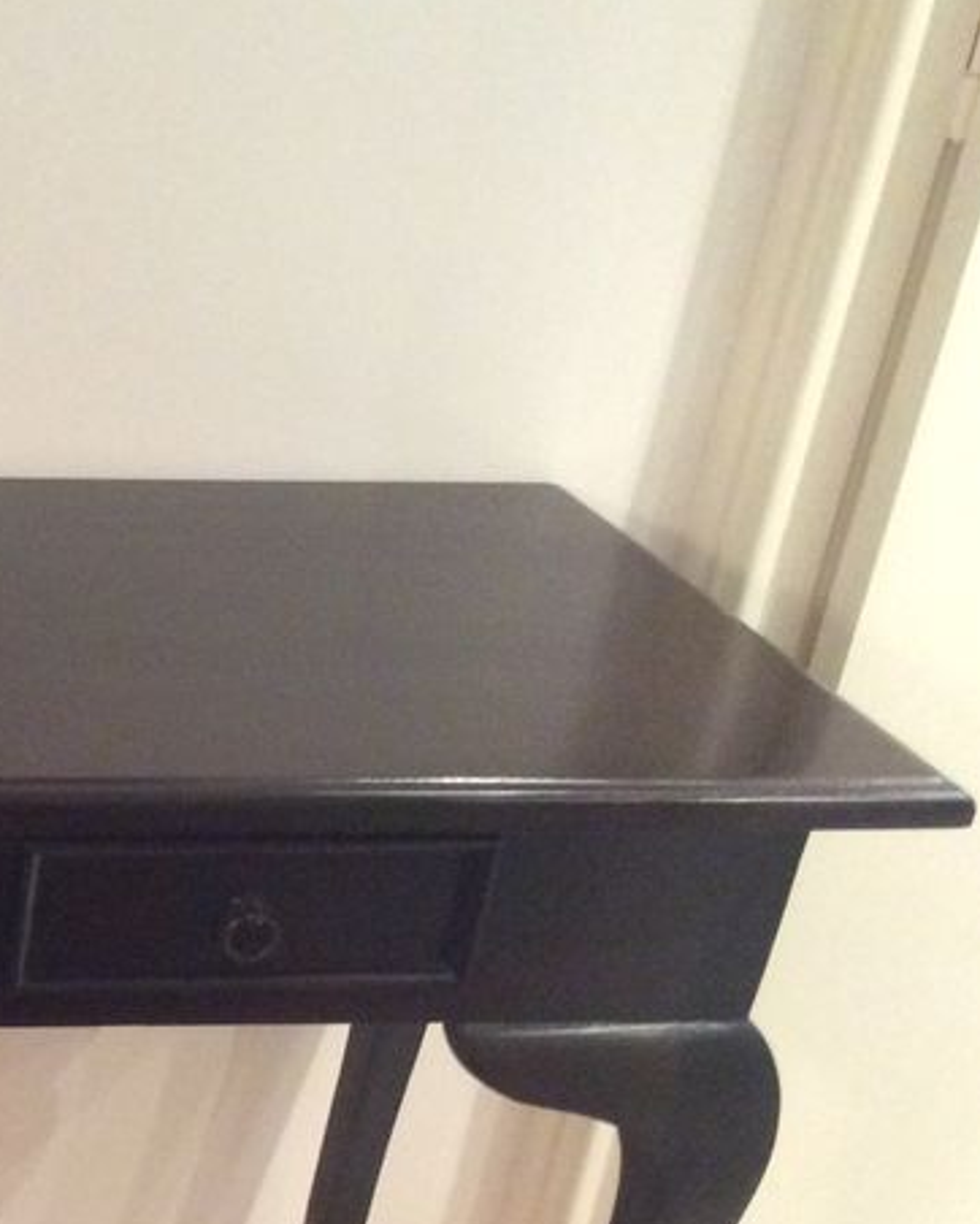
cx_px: -355
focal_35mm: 69
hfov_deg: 20.0
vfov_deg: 27.2
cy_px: 911
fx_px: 2500
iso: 320
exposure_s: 1/17
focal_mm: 3.3
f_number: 2.4
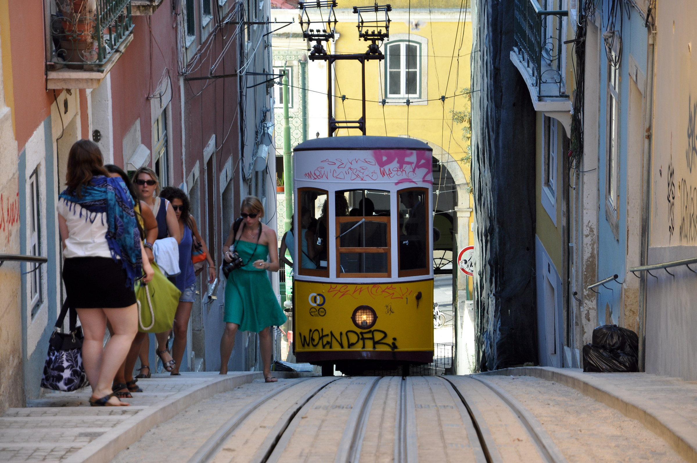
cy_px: 232
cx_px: 348
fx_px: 2466
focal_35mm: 128
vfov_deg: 10.7
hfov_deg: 16.1
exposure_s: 1/100
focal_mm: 85
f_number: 5.6
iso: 320
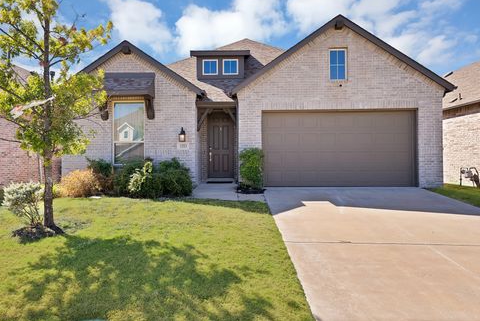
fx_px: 334
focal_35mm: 25
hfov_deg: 71.4
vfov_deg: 51.4
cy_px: 157
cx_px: 234
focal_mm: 24
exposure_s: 1/200
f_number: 9
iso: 640
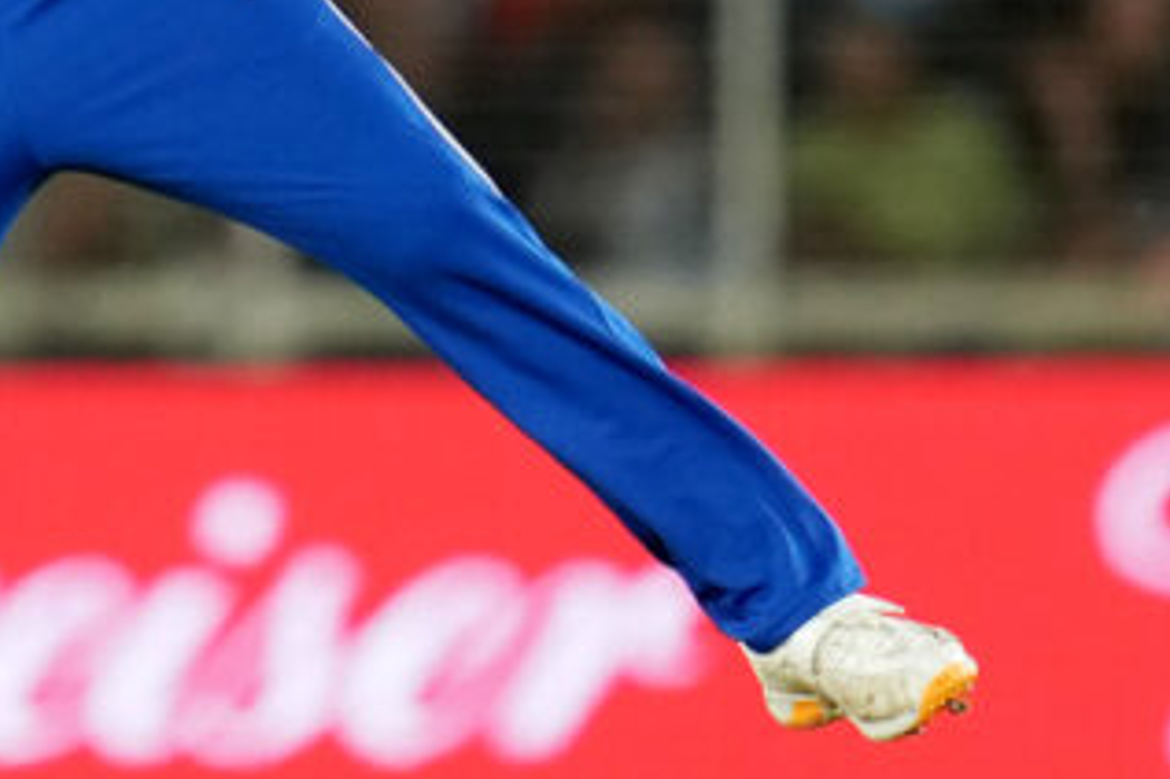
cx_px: 343
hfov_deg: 1.6
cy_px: -44
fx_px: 41999
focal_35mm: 1293
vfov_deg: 1.1
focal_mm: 400
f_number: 2.8
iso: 1600
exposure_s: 1/1250
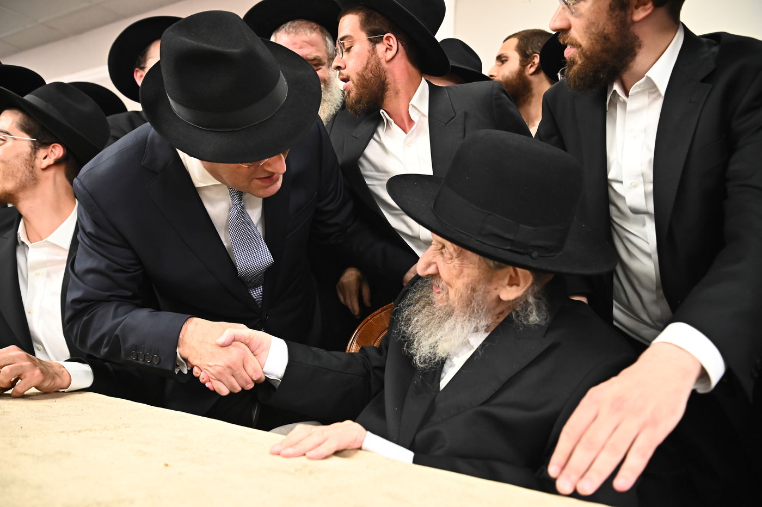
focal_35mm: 31
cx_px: 381
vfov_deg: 42.3
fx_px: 656
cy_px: 254
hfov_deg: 60.3
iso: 3200
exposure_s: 1/200
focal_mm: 31
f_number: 4.5
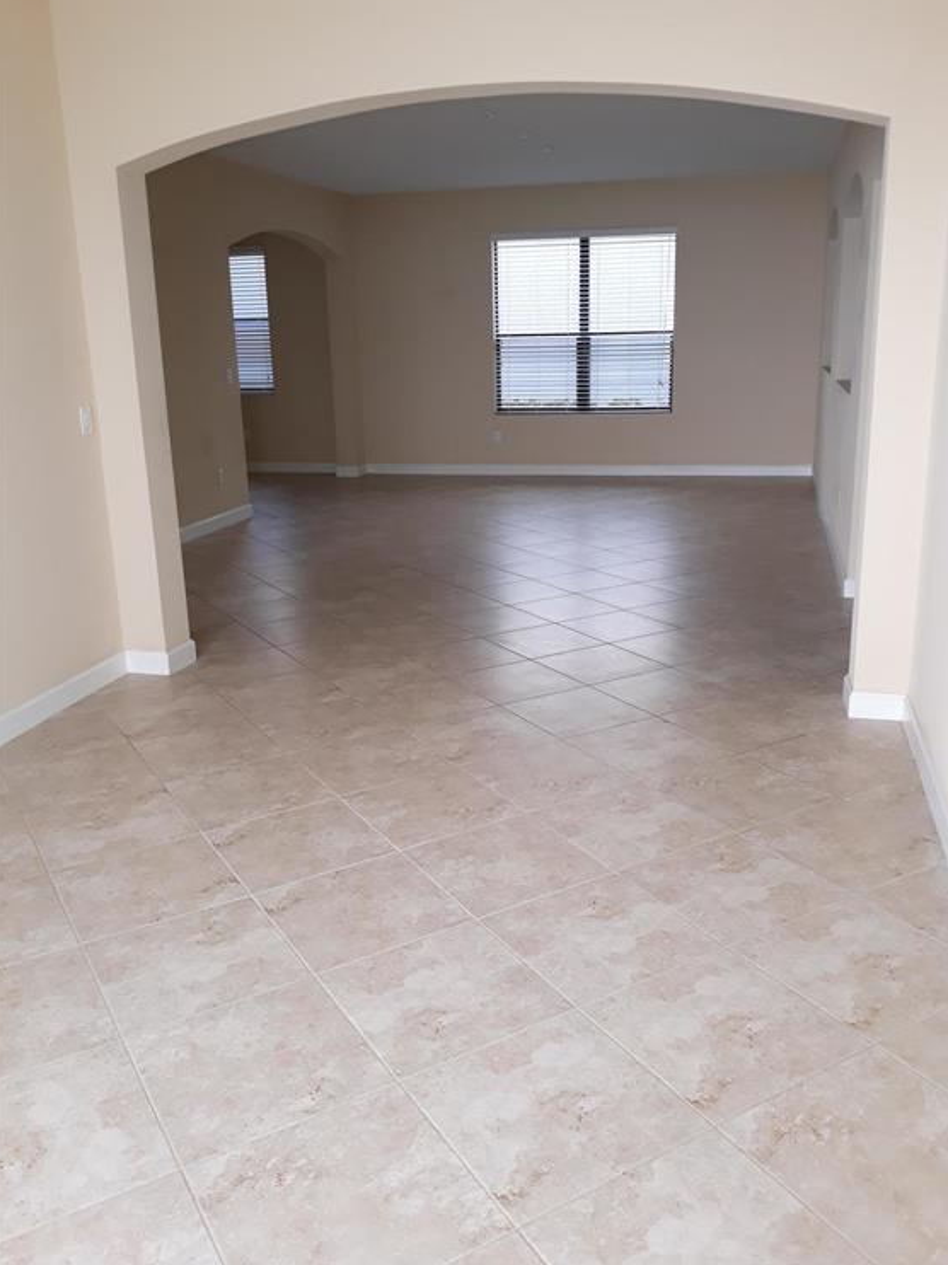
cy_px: 627
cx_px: 486
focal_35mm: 29
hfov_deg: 48.2
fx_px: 1060
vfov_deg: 61.7
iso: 40
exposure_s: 1/128
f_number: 1.7
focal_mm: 3.7
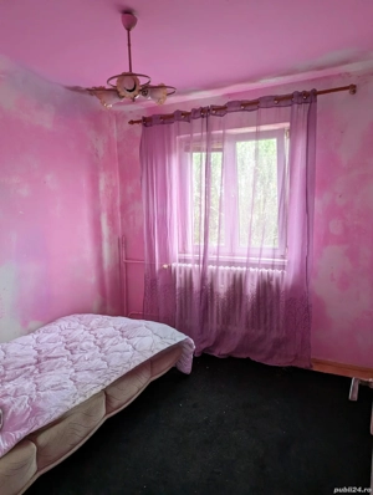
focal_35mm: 24
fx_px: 344
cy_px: 248
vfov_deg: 71.5
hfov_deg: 57.0
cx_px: 186
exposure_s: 1/167
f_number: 1.68
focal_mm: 6.9
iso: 138
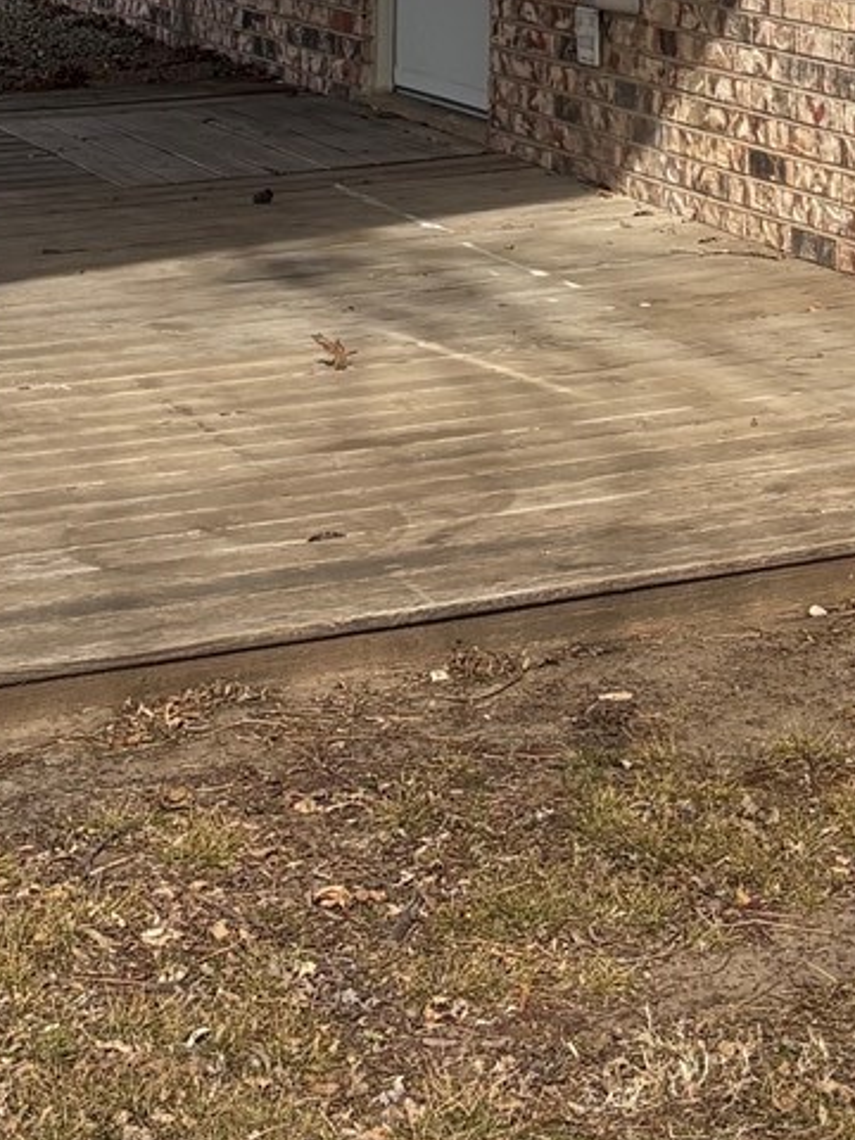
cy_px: -601
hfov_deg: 14.0
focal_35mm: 104
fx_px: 3425
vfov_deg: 17.0
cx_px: 881
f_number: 1.6
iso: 50
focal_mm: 5.96
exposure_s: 1/4065
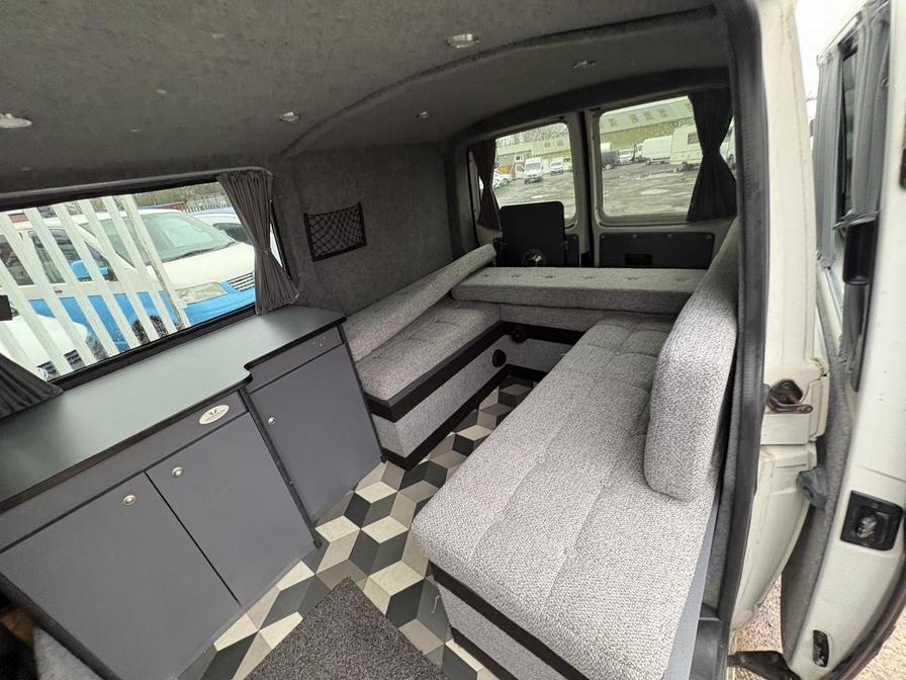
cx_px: 453
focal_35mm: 14
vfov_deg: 85.7
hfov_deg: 102.1
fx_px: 366
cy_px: 340
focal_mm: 2.22
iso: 400
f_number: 2.2
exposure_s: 1/60
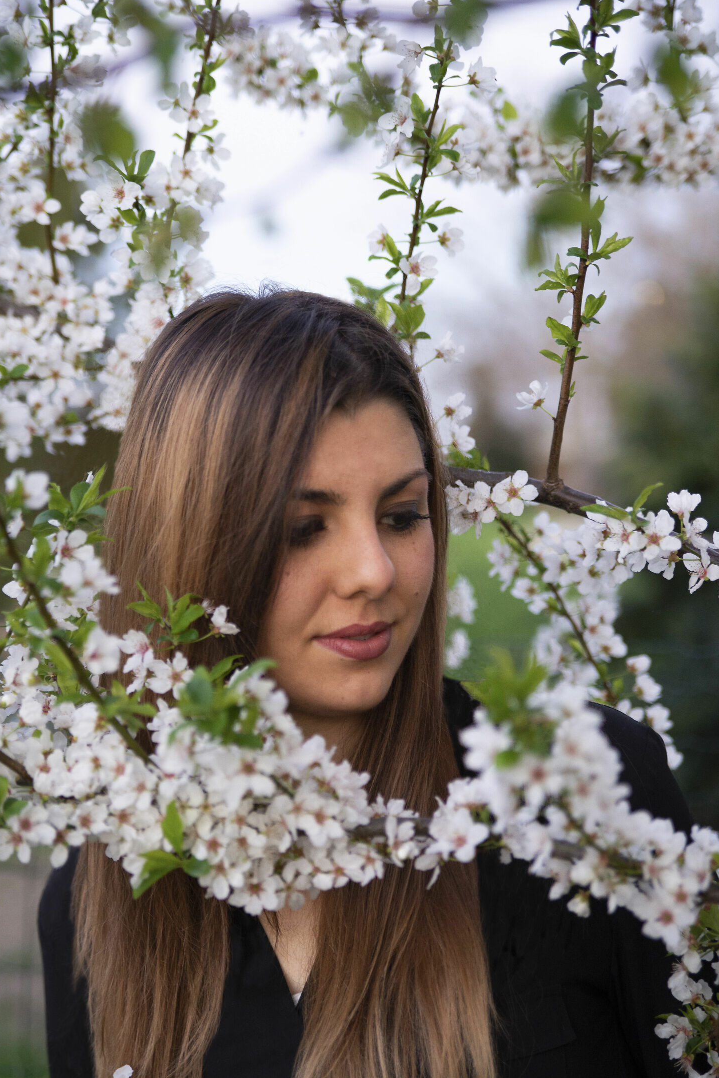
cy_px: 572
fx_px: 2066
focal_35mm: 69
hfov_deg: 19.7
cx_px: 322
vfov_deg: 29.2
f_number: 2.8
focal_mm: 62
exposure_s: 1/50
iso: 1600
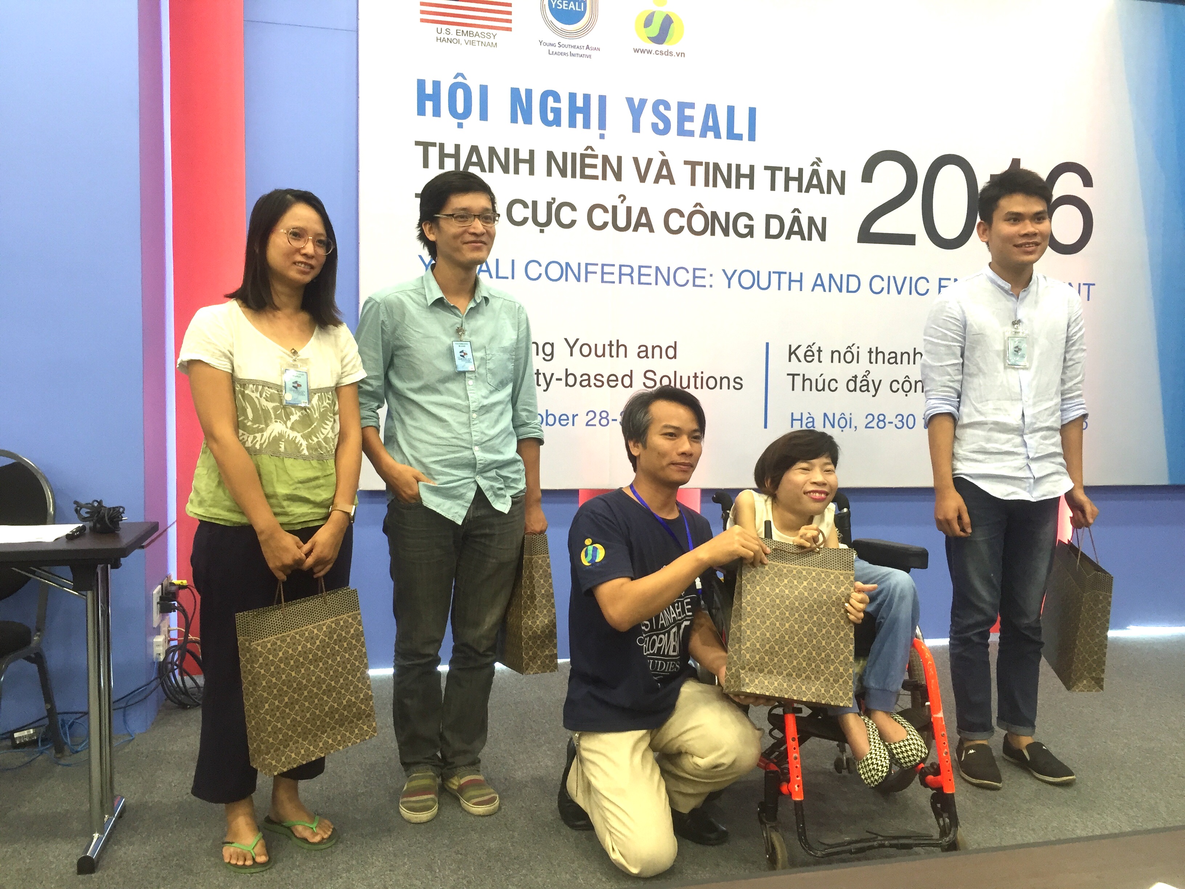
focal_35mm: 29
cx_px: 592
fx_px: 993
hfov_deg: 61.7
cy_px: 444
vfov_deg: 48.2
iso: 100
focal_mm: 4.15
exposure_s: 1/33
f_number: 2.2
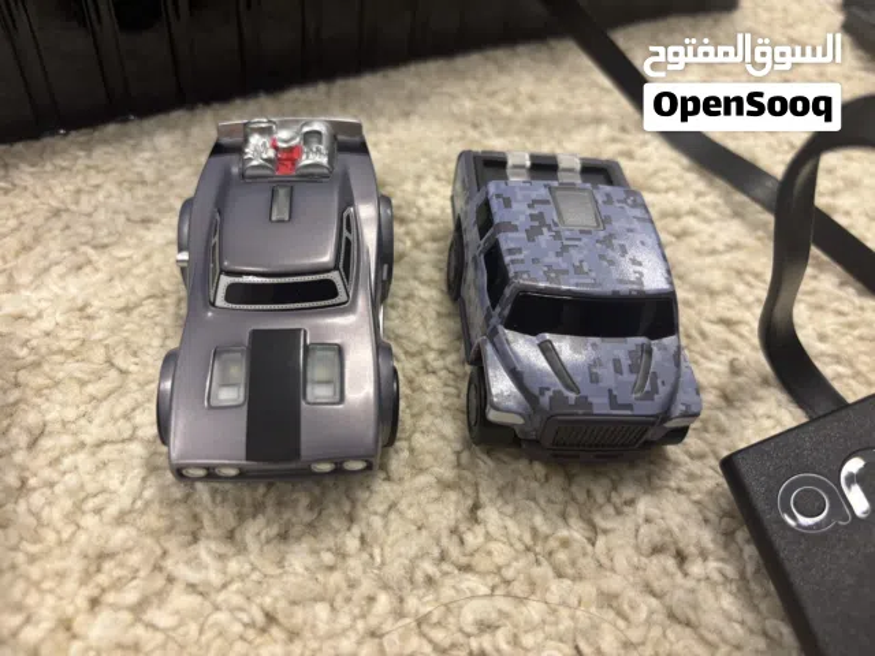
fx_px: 657
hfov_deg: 67.3
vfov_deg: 53.1
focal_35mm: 26
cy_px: 328
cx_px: 438
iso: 250
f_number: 1.6
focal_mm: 5.96
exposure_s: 1/60
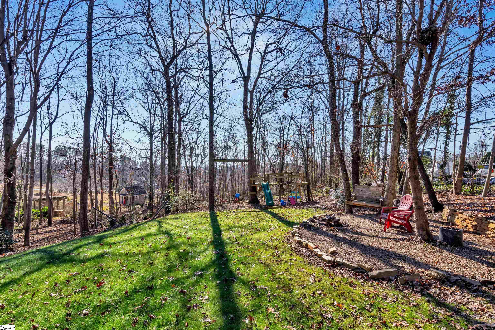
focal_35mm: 16
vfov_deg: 73.7
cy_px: 165
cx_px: 248
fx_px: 220
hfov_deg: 96.7
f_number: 9
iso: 160
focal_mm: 16
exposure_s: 1/125
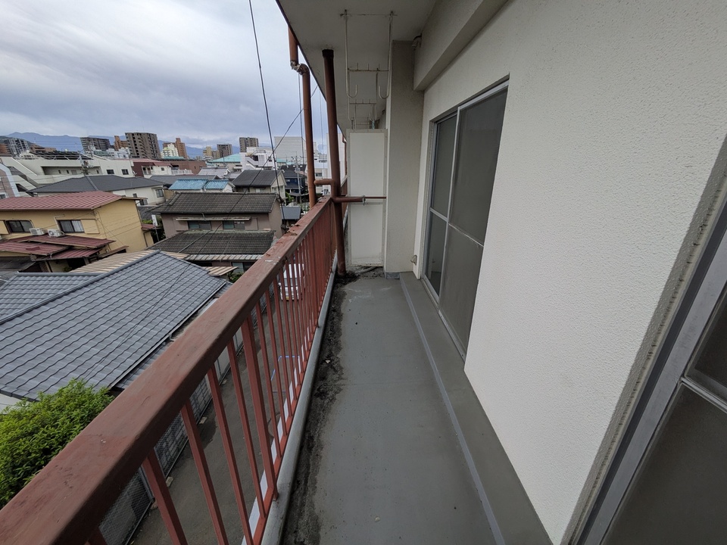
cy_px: 272
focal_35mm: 14
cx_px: 364
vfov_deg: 85.7
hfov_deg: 102.1
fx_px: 294
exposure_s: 1/366
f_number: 2.2
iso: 49
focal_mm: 1.83
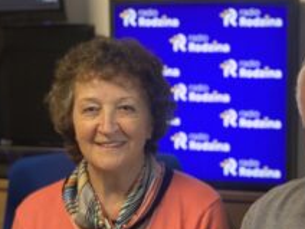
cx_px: 222
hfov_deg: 22.3
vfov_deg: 17.0
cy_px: 140
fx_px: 767
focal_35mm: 87
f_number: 2
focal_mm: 6
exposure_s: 1/33
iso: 125
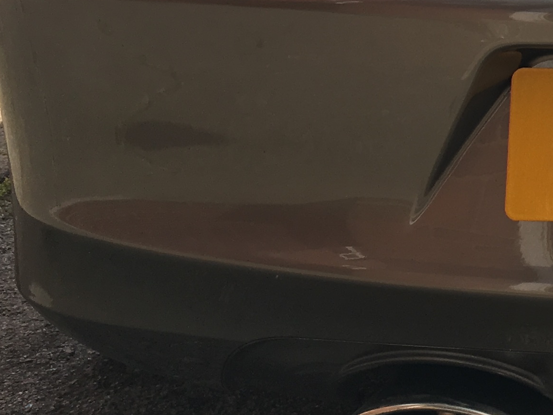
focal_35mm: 101
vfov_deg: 14.0
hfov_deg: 17.4
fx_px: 1613
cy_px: -141
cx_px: 846
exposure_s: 1/785
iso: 25
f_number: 2.2
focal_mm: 4.15
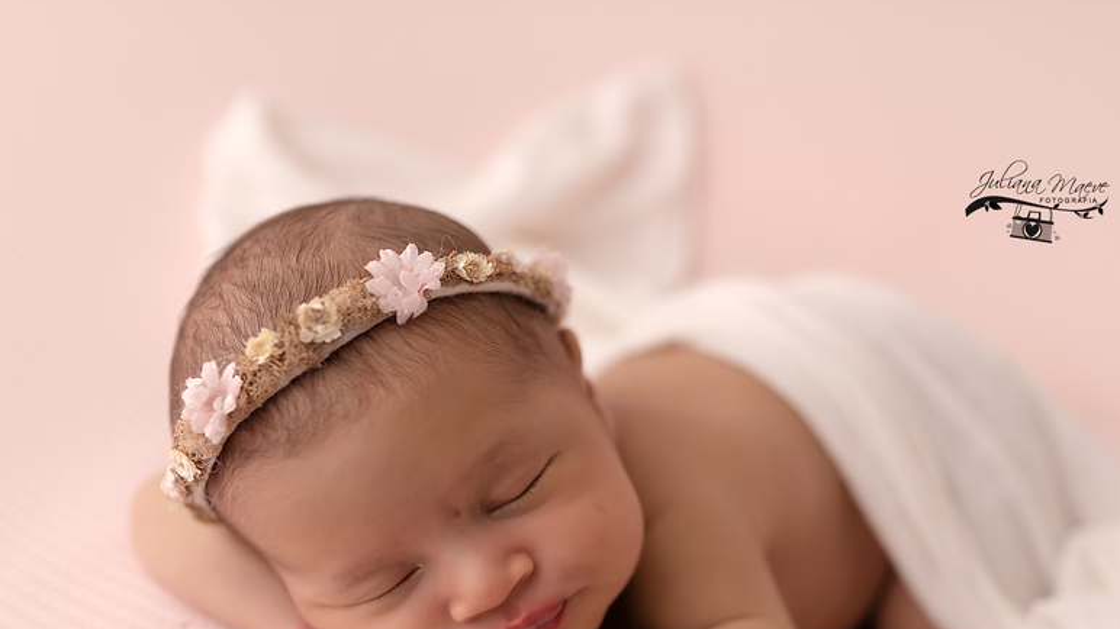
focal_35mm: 57
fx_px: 1693
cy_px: 527
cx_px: 685
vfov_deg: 20.8
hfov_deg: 36.4
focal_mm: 35
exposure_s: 1/250
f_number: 2
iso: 80
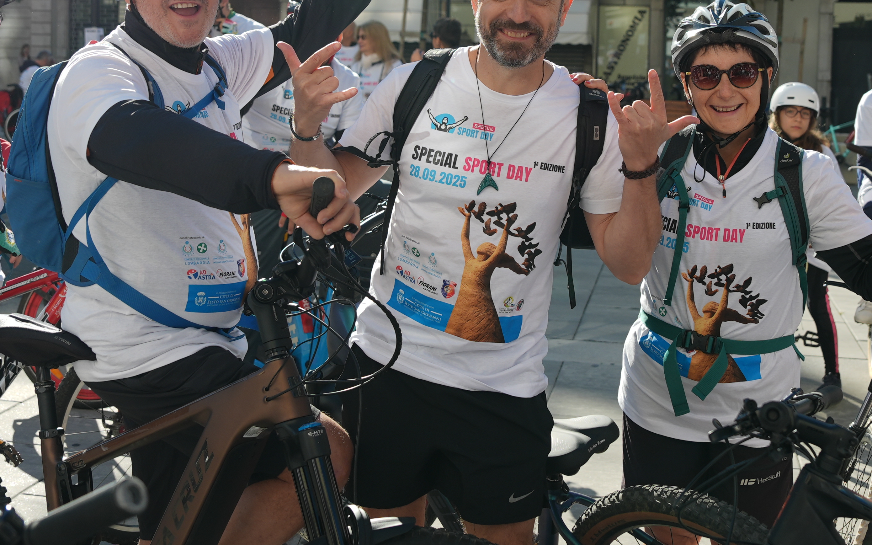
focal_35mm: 55
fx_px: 1307
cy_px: 173
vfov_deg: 23.4
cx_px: 503
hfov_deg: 36.8
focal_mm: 25
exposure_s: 1/1250
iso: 125
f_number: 3.5
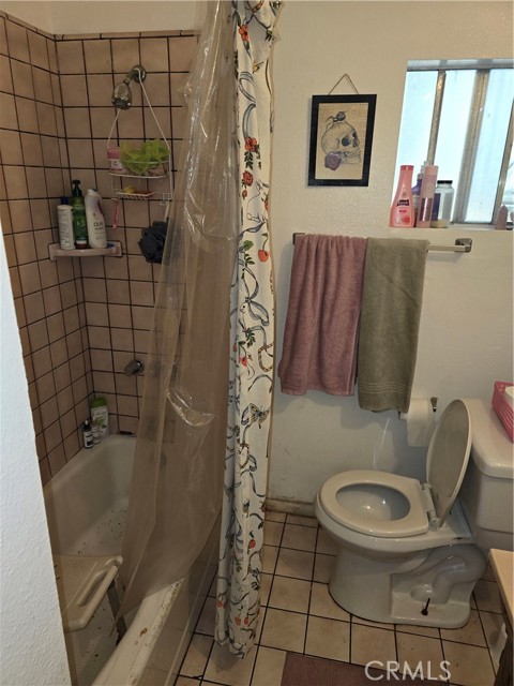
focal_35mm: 23
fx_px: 455
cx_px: 257
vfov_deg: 73.9
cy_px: 343
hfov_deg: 58.9
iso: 80
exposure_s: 1/60
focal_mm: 6.3
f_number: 1.7
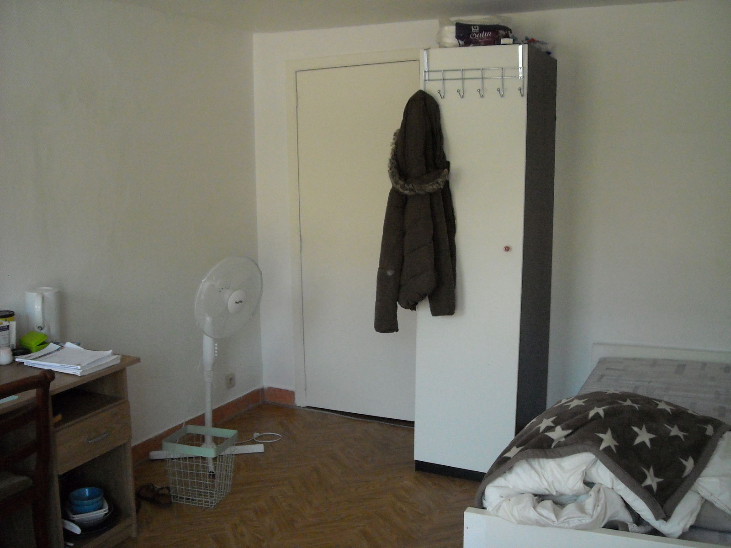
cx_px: 366
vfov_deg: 40.7
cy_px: 274
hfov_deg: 52.6
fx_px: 739
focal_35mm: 35
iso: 417
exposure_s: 1/250
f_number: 2.8
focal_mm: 5.7
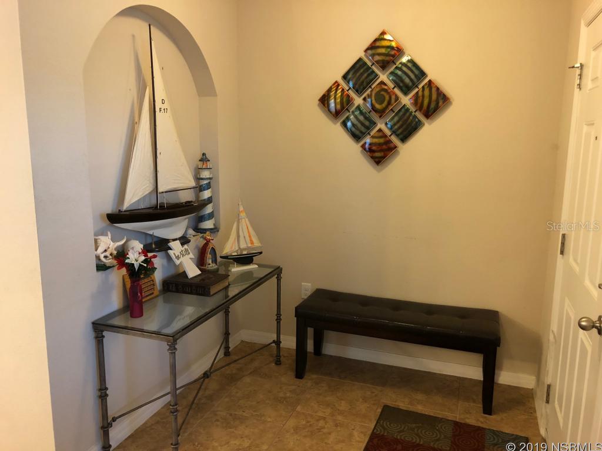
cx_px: 301
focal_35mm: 28
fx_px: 487
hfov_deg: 63.4
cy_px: 226
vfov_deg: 49.7
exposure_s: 1/6
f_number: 1.8
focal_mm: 3.99
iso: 100
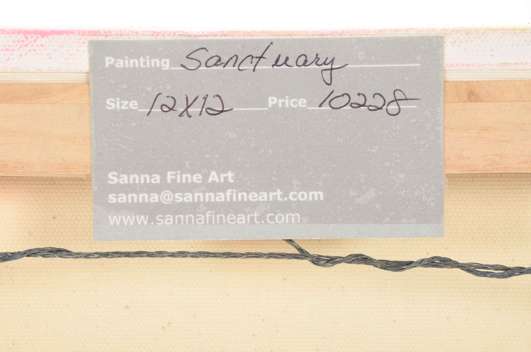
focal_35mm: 158
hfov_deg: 13.1
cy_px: 176
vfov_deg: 8.7
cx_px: 266
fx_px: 2318
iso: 200
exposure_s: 1/160
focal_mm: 105
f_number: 14
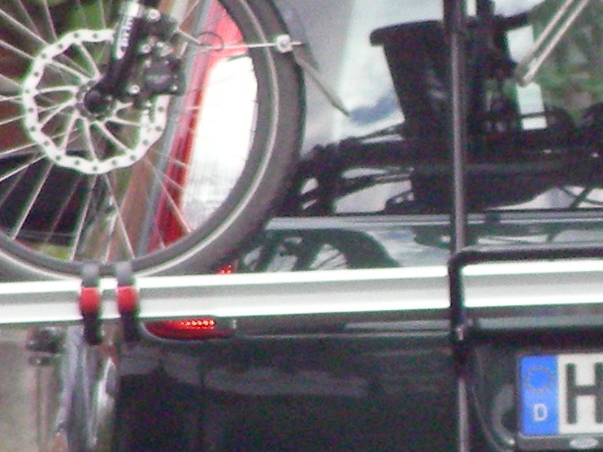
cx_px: 711
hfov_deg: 1.4
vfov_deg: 1.0
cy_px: 193
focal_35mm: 1442
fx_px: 25127
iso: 400
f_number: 4
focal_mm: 63.3
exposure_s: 1/363
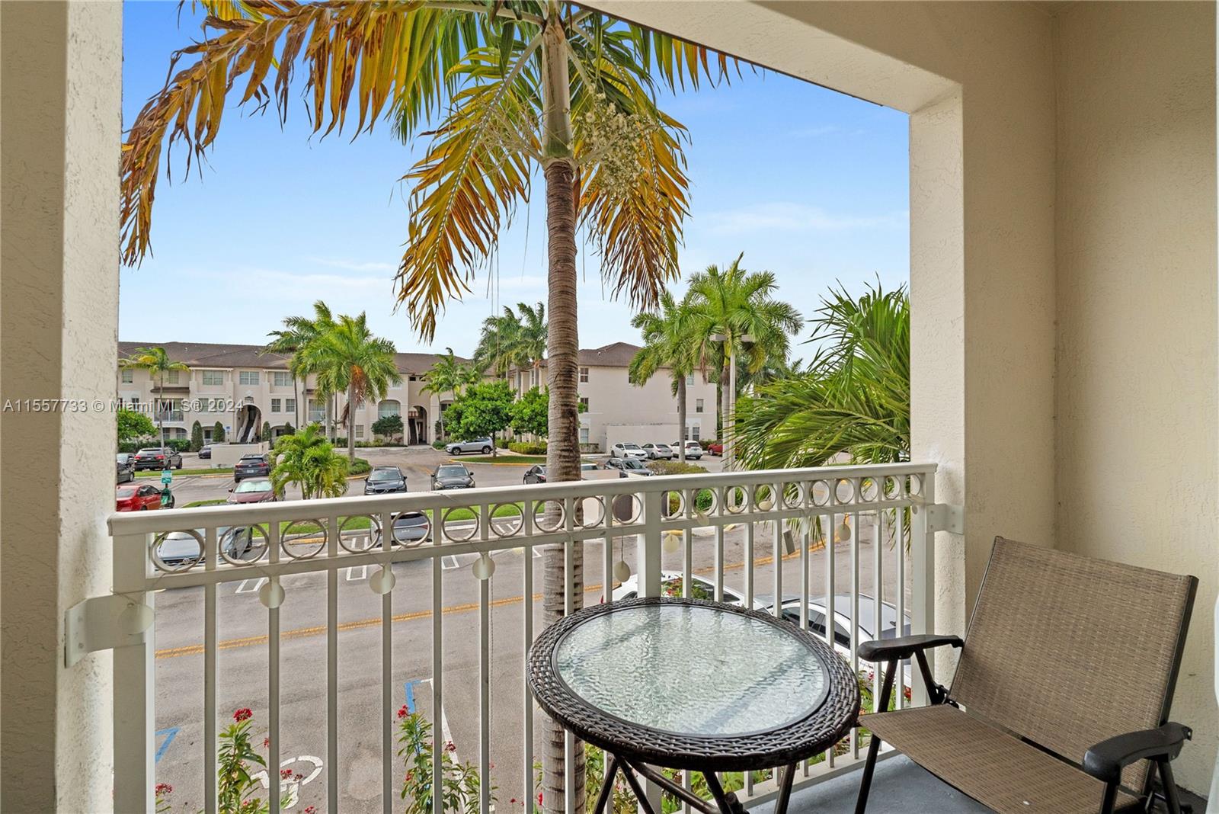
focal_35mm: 16
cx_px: 610
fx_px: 542
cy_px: 407
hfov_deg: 96.7
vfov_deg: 73.8
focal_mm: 16
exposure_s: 1/200
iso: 640
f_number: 13
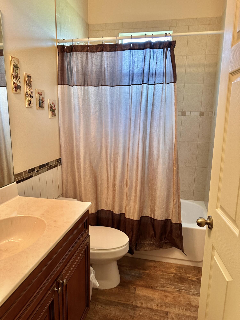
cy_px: 160
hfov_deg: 56.8
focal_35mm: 24
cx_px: 120
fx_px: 222
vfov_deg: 71.6
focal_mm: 6.86
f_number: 1.78
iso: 200
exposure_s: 1/60
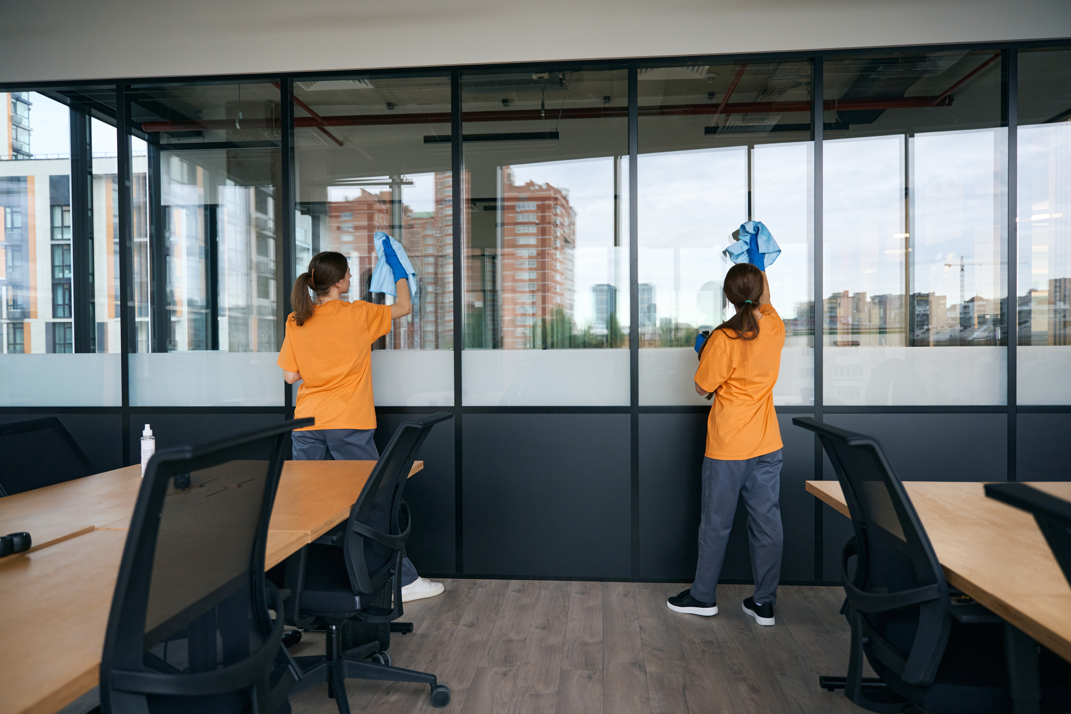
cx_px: 536
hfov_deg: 73.7
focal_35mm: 24
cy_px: 357
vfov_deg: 53.1
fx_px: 714
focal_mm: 24
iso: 640
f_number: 2.8
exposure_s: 1/200
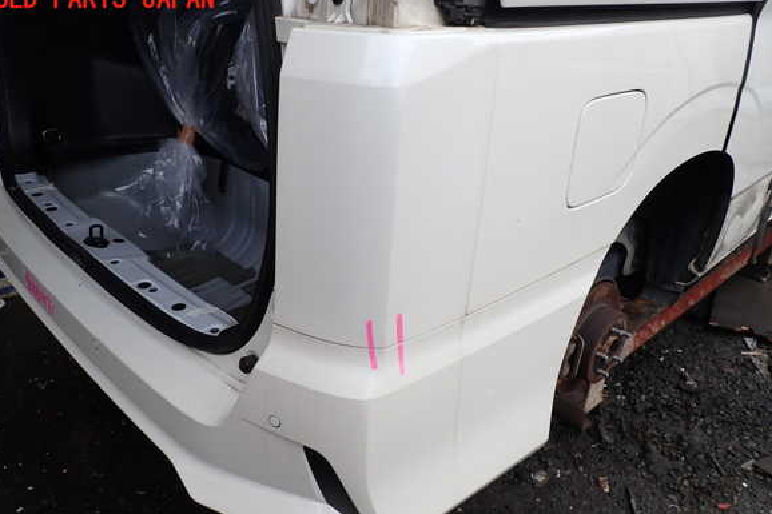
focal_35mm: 27
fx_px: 579
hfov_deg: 67.4
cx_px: 373
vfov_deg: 47.8
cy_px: 283
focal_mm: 4.5
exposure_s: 1/320
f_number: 2.8
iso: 100
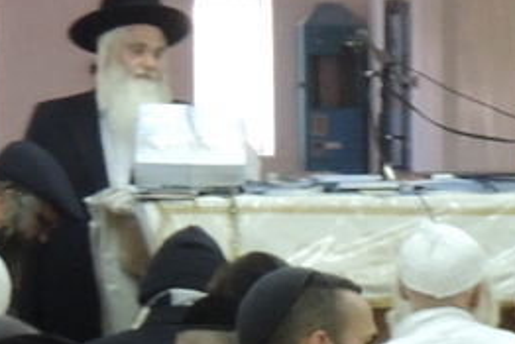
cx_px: 564
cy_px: 159
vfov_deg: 5.3
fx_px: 3736
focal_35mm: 261
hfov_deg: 7.8
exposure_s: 1/25
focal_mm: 8.3
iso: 400
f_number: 3.5
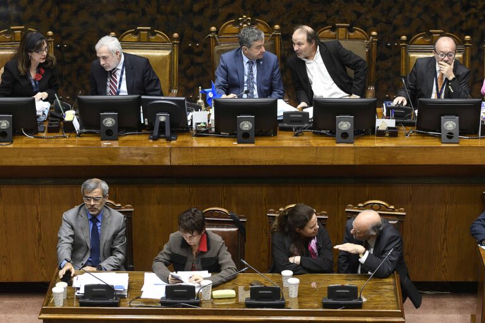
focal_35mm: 105
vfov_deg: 13.0
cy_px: 162
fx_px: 1414
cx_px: 242
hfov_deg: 19.5
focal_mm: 70
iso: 1000
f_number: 2.8
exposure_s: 1/320
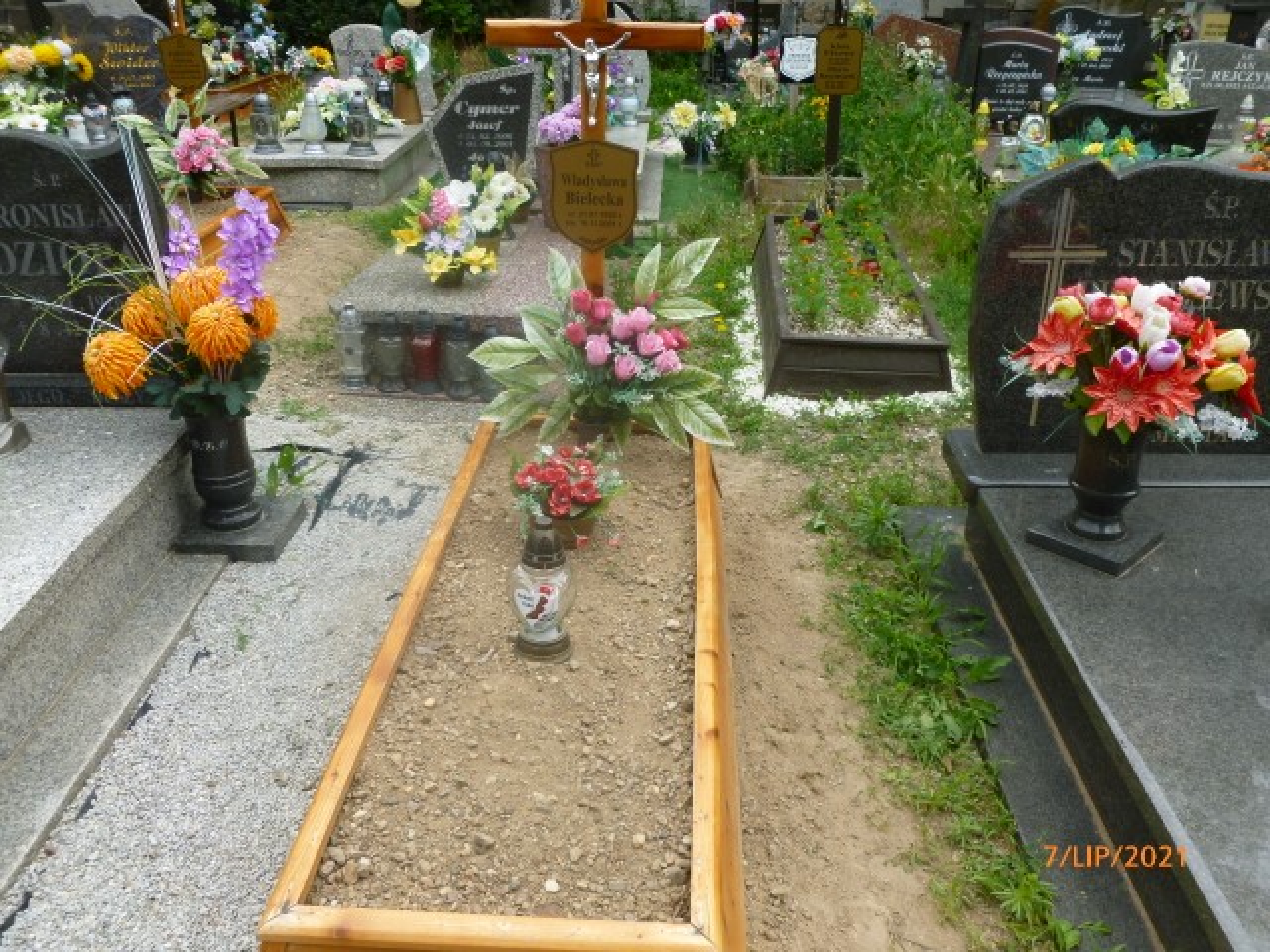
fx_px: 1027
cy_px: 476
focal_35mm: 28
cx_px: 635
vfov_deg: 49.7
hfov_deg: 63.4
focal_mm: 5
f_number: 3.3
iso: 100
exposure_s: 1/250
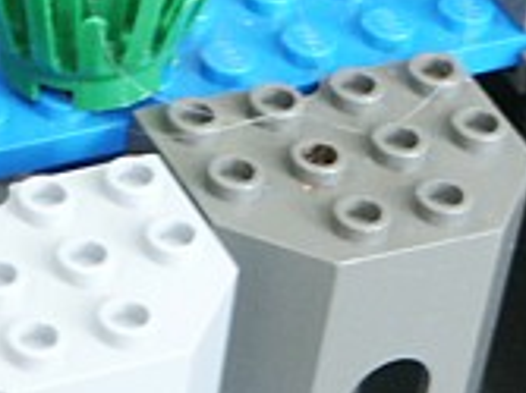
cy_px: -38
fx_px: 4267
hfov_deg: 7.0
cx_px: 72
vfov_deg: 5.3
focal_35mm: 281
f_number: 3.6
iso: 200
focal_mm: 15.53
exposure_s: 1/10
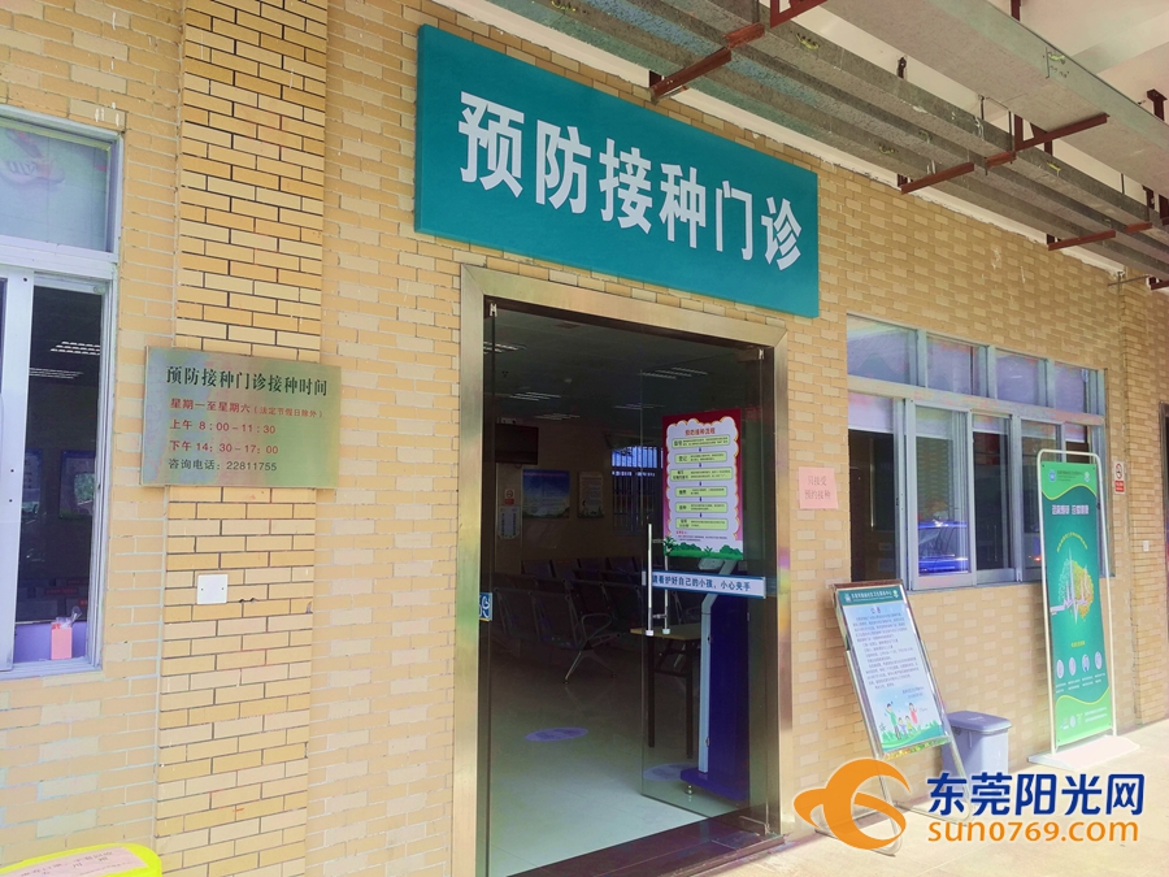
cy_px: 438
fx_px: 912
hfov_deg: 65.3
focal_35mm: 27
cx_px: 584
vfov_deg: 51.4
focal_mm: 3.95
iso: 50
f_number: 2.2
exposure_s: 1/151
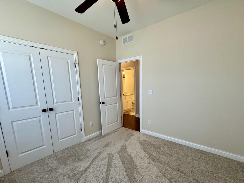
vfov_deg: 77.7
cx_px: 129
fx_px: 113
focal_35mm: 16
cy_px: 103
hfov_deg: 94.4
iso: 200
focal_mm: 2.22
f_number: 2.2
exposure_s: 1/120
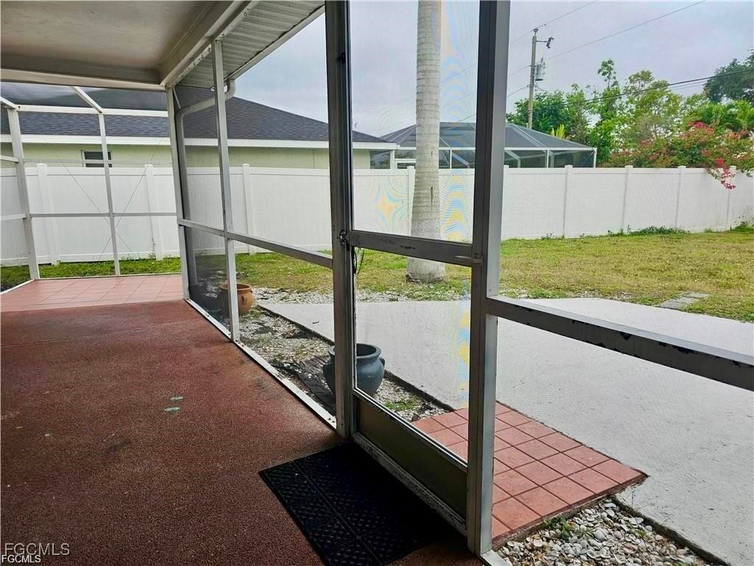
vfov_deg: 58.9
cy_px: 283
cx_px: 377
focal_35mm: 23
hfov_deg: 73.9
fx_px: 501
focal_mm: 6.3
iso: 32
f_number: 1.7
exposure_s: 1/180
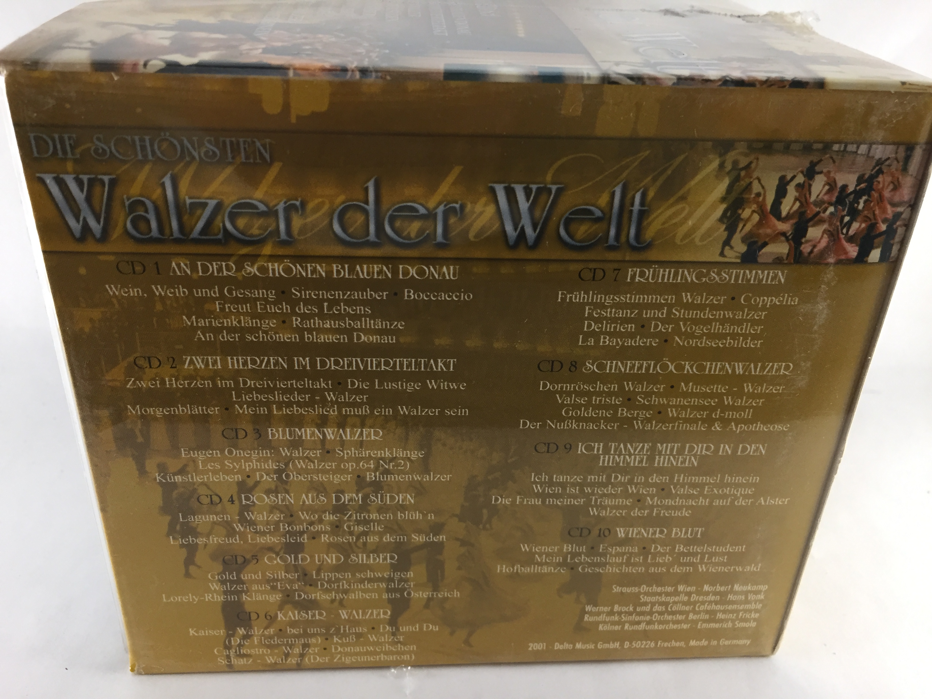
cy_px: 350
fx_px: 781
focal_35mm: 29
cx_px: 466
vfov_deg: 48.2
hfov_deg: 61.7
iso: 80
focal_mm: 4.15
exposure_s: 1/33
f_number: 2.2
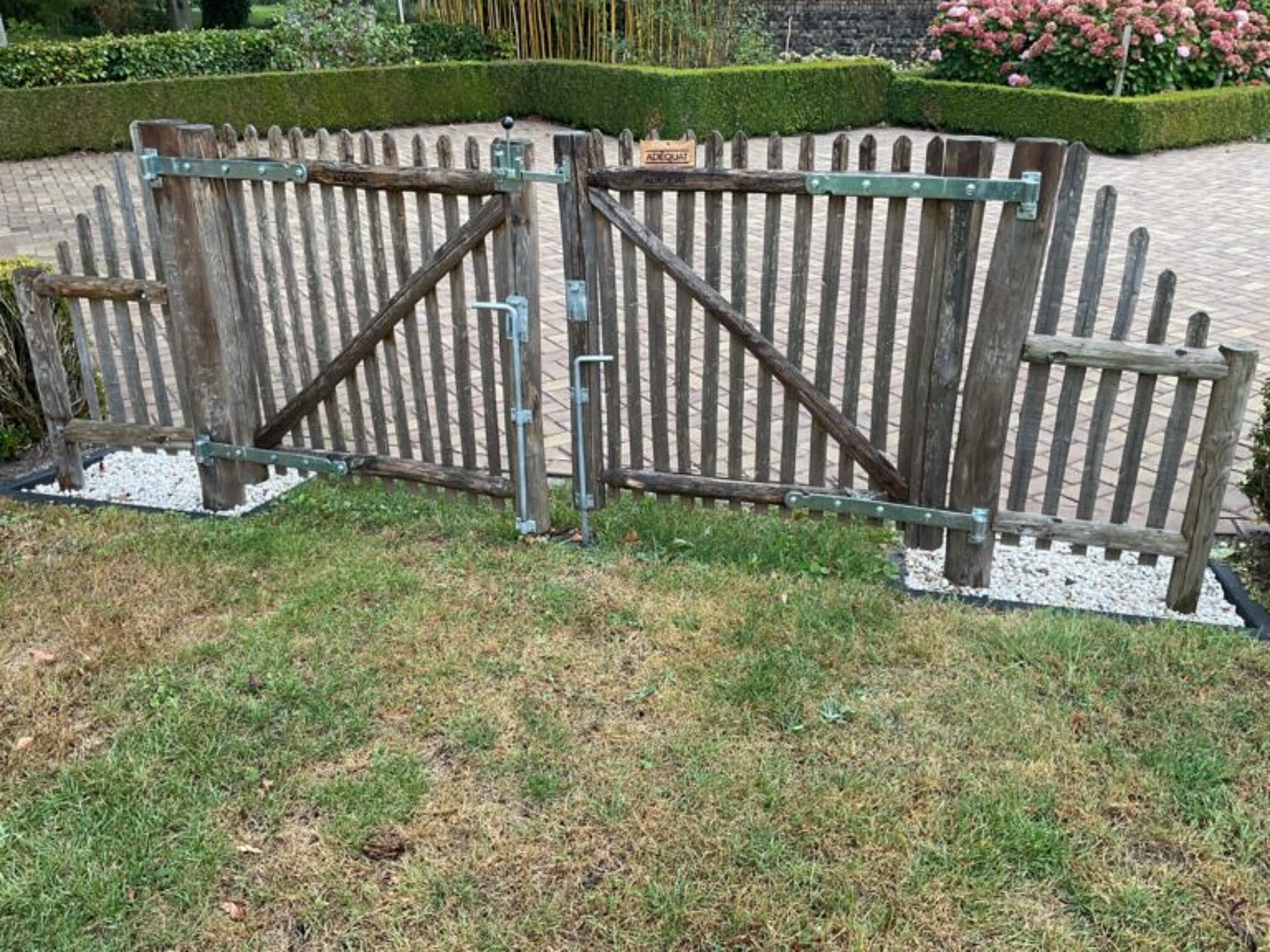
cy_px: 476
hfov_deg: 61.7
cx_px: 635
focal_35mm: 29
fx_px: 1064
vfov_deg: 48.2
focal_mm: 3
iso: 20
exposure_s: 1/120
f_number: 1.8
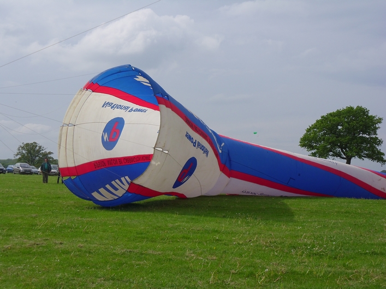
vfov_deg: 26.1
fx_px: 624
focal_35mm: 56
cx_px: 193
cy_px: 144
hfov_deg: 34.4
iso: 80
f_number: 4
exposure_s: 1/1000
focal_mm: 10.04
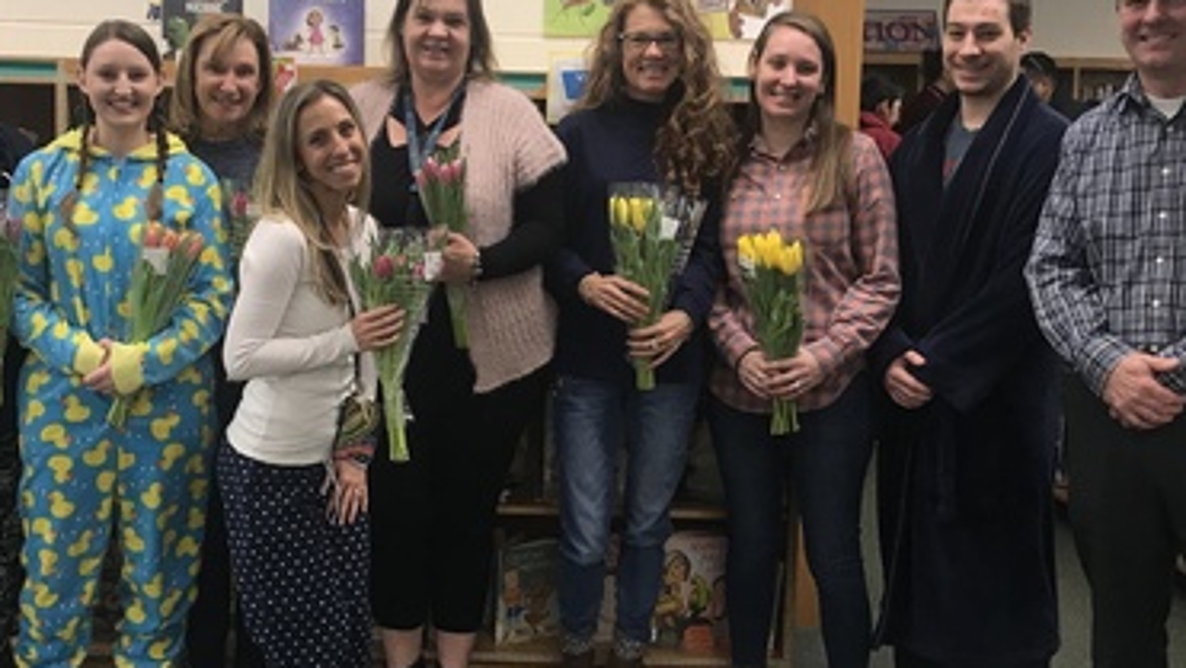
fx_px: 1447
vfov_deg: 26.0
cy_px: 275
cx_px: 451
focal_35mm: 46
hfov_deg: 44.2
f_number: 1.8
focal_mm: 3.99
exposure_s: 1/30
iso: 20
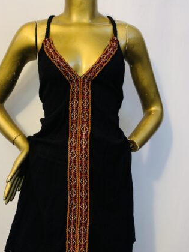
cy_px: 116
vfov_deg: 55.3
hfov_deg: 42.6
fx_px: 240
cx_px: 70
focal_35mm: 33
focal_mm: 4.25
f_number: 1.8
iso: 400
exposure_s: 1/33
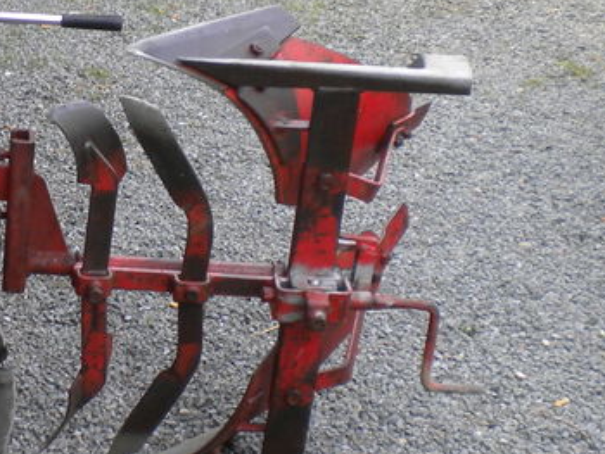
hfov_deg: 19.0
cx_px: -28
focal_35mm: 100
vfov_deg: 14.8
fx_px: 1749
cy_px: 216
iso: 80
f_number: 4.6
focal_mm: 6.3
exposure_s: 1/128
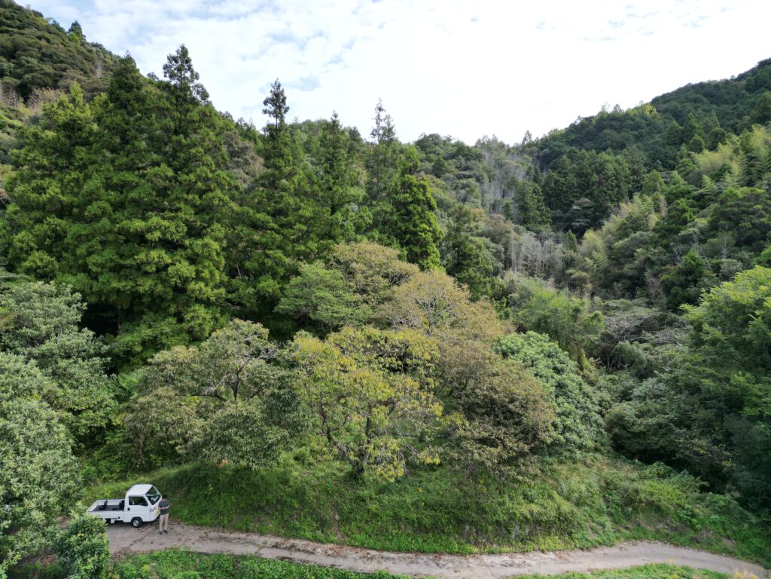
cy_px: 290
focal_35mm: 24
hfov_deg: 71.6
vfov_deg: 56.8
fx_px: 535
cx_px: 386
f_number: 1.7
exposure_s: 1/2000
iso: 120
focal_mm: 6.72
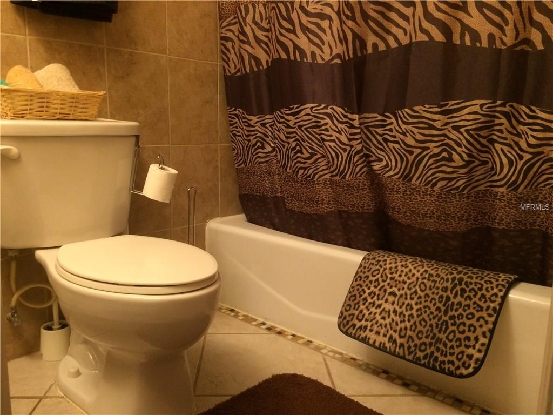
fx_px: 463
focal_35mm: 29
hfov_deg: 61.7
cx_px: 276
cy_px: 208
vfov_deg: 48.2
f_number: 2.2
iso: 320
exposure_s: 1/30
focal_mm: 4.15
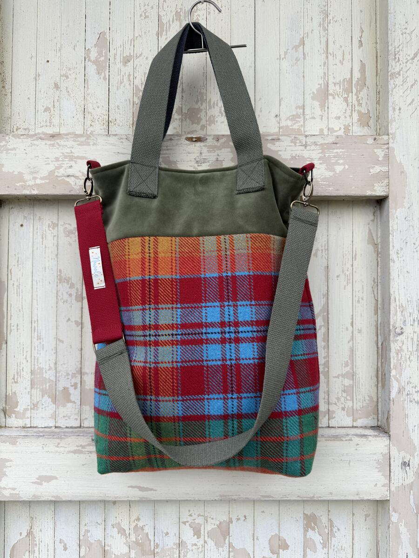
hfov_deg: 56.8
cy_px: 279
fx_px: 387
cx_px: 210
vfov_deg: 71.6
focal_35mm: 24
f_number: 1.78
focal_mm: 6.76
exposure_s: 1/467
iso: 80
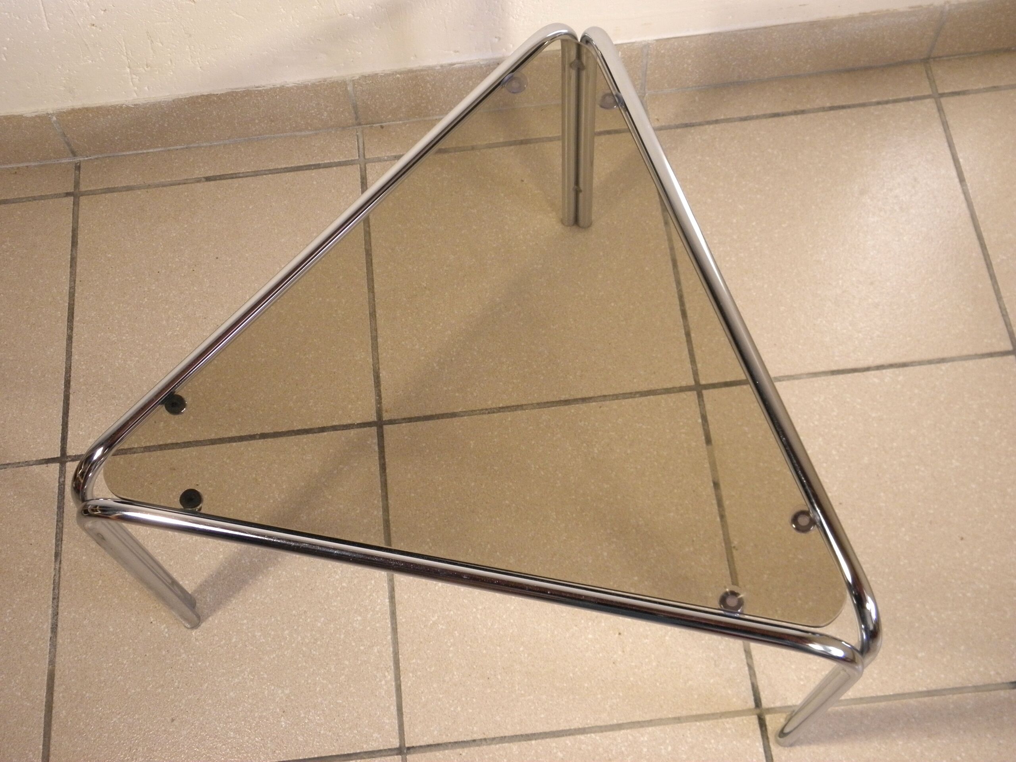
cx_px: 508
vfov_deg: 35.1
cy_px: 381
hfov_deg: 45.8
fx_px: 1203
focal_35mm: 41
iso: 160
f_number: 3.8
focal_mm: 7.5
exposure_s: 1/40
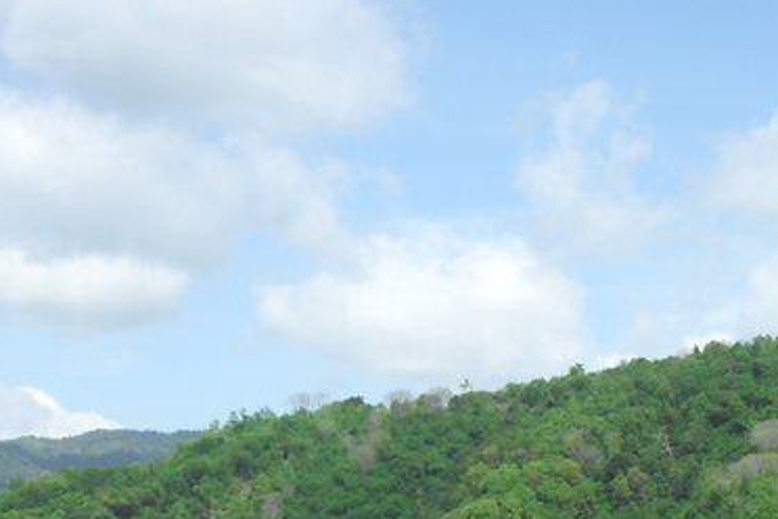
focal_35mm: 85
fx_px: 1837
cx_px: 356
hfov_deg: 23.9
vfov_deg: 15.8
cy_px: 515
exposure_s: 1/200
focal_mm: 6.2
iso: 100
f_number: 8
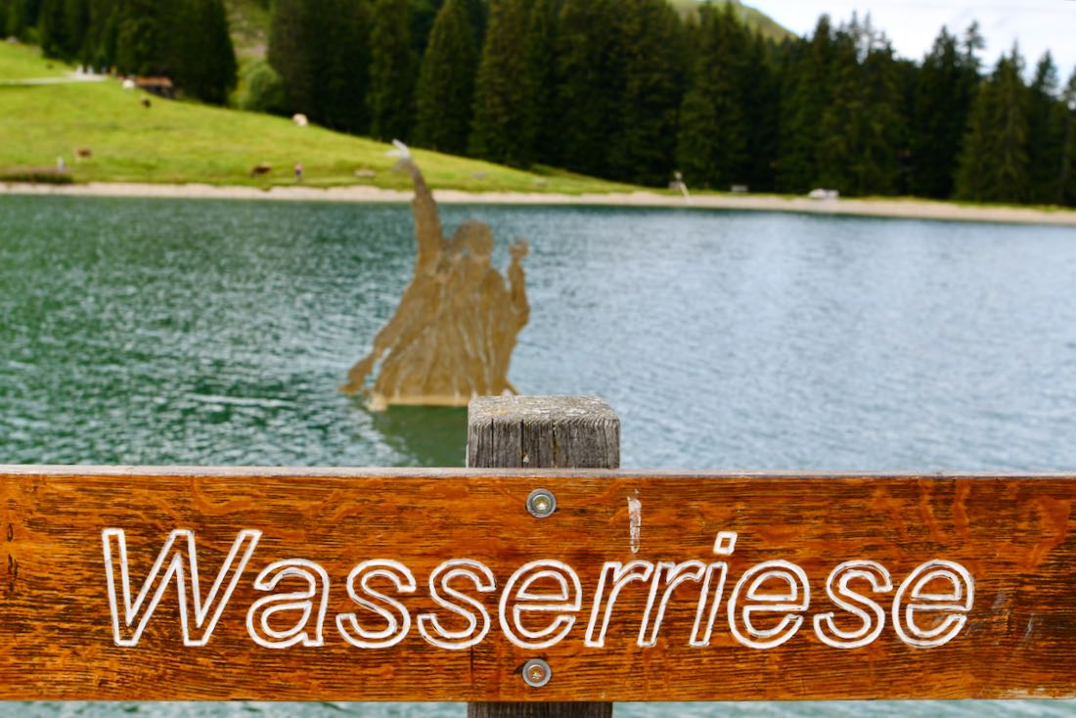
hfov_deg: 53.1
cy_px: 359
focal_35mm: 36
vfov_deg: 36.9
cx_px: 538
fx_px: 1076
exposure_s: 1/250
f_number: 7.1
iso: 200
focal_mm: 24
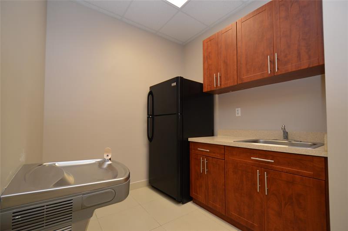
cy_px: 116
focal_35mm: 15
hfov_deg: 100.5
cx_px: 174
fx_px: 145
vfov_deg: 77.2
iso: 400
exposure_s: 1/60
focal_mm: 10
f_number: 3.5
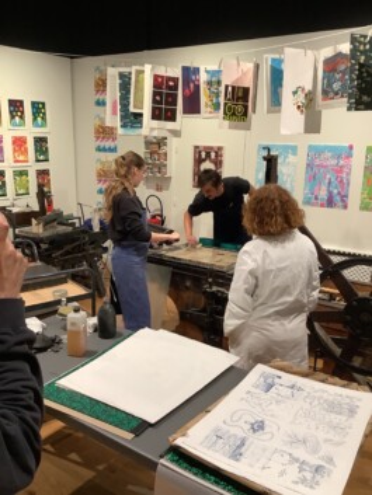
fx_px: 444
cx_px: 186
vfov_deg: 58.3
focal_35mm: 31
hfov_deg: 45.5
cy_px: 248
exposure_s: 1/50
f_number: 2.4
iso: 160
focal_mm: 3.3
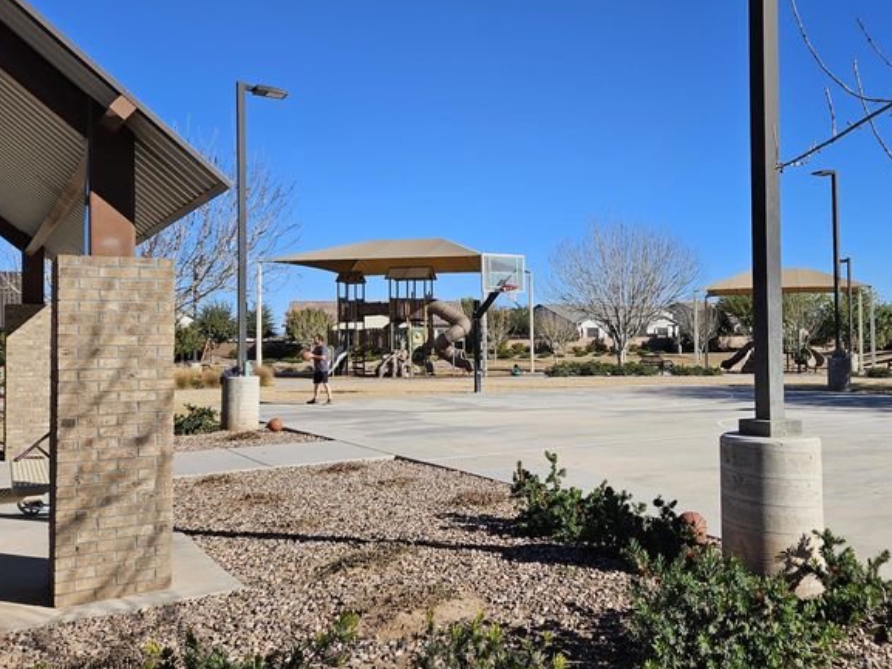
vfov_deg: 41.8
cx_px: 567
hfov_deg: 53.3
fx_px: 876
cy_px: 311
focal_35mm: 34
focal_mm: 5.4
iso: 25
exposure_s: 1/2430
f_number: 1.8
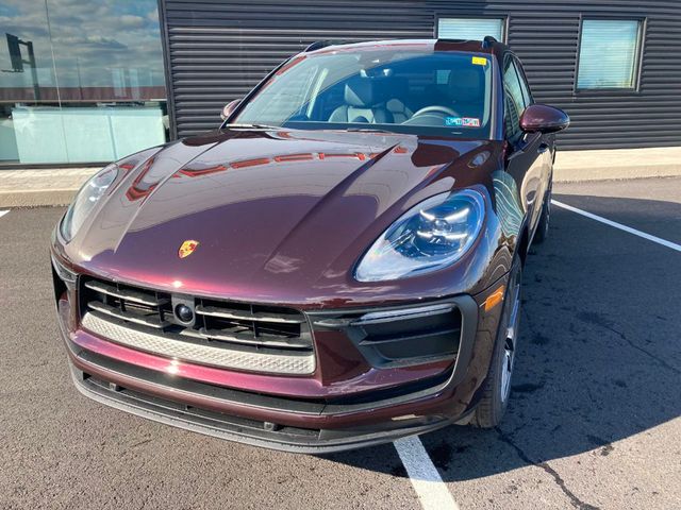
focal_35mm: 28
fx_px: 551
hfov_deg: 63.4
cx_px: 340
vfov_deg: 49.7
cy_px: 255
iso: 20
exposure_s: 1/390
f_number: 1.8
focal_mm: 3.99
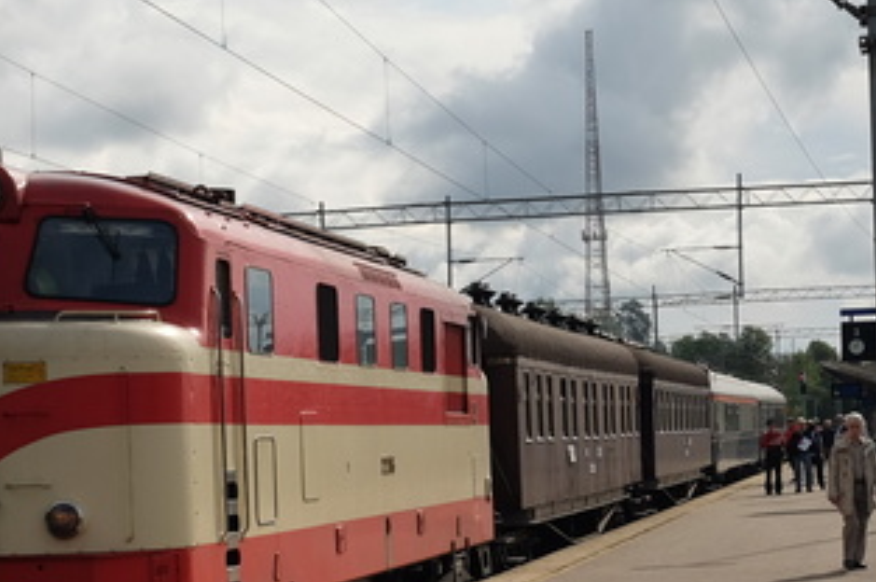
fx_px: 2771
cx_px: 277
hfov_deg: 17.9
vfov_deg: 11.9
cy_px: 492
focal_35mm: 114
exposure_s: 1/420
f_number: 9
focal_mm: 30.2
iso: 200
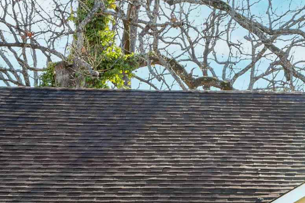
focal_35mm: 119
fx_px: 1008
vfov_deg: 11.0
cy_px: 325
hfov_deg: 16.6
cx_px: 353
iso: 125
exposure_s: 1/125
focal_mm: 20
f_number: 2.8
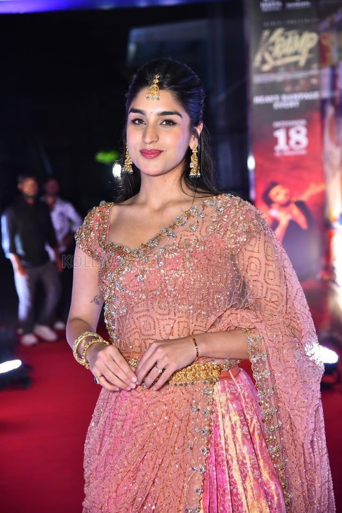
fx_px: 1069
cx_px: 171
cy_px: 256
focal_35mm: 75
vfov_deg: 27.0
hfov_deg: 18.2
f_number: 4
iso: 2000
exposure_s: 1/125
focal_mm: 75
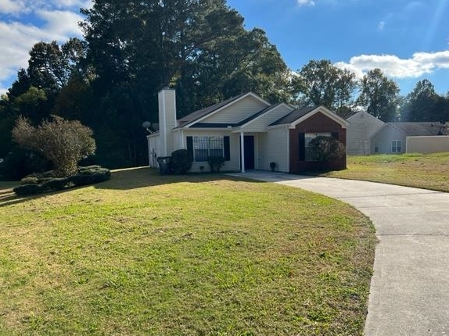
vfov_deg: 48.1
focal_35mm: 29
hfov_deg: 61.6
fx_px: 376
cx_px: 237
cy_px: 182
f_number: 1.5
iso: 50
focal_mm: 5.7
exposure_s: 1/3356
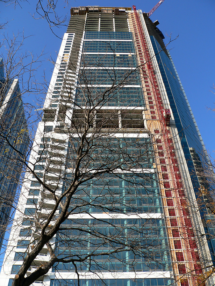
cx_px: 108
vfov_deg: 51.4
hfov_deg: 39.7
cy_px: 143
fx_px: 298
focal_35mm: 36
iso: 80
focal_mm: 6
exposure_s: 1/400
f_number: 4
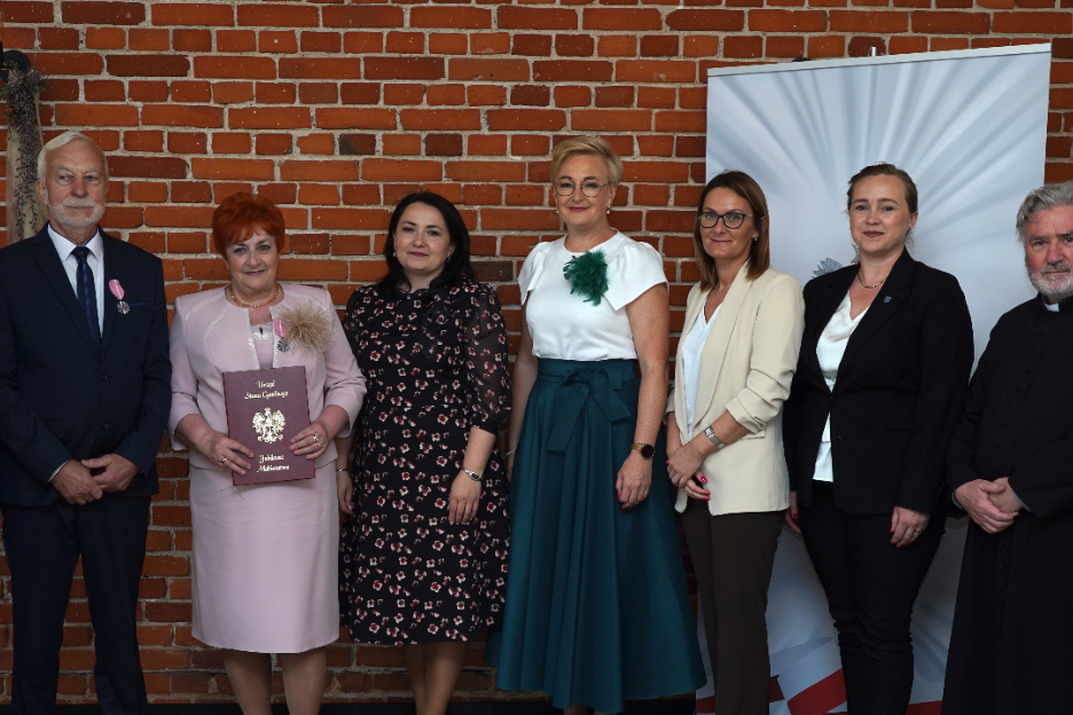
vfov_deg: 26.9
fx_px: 1490
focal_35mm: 50
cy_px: 461
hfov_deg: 39.6
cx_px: 510
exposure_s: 1/100
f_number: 7.1
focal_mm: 36
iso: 320
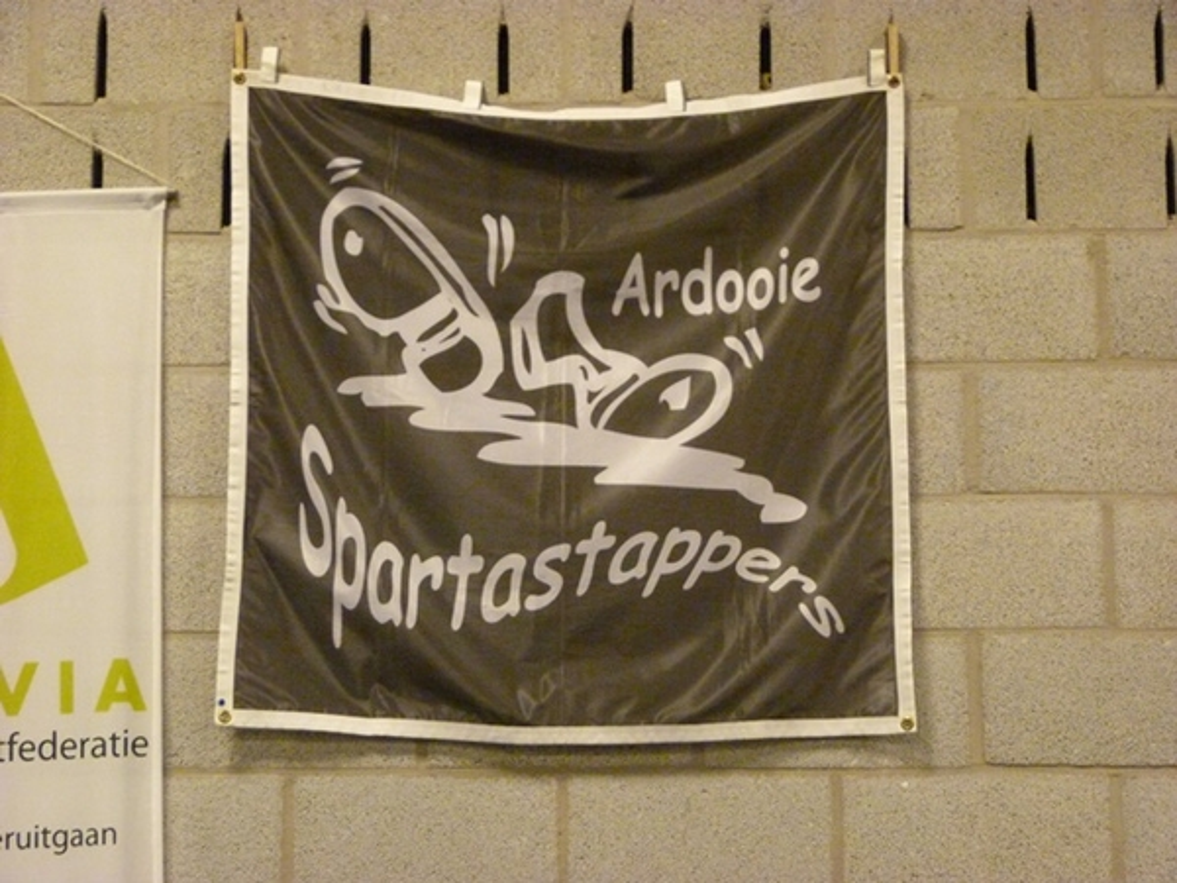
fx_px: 2720
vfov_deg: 18.4
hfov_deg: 24.4
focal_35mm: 80
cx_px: 588
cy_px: 442
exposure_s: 1/40
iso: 800
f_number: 3.4
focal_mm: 14.5
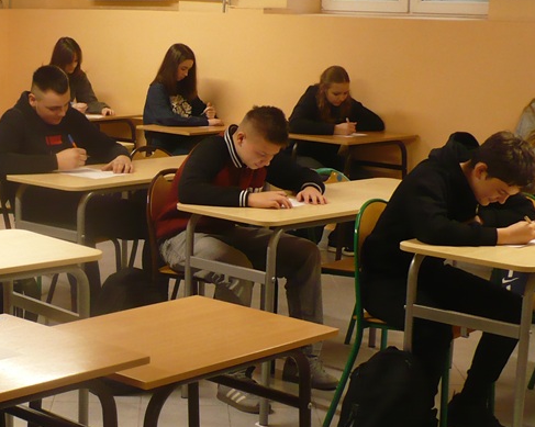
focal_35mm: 76
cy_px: 256
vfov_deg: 20.1
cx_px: 70
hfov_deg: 24.5
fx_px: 1203
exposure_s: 1/25
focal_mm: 6.1
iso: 200
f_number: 2.8
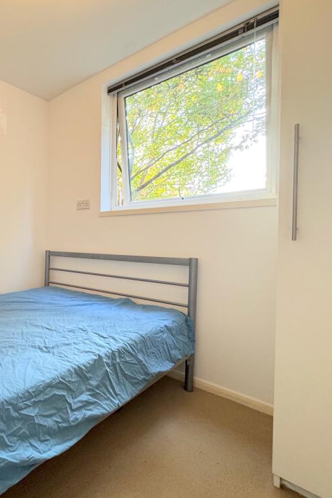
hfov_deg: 53.5
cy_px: 246
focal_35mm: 20
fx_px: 277
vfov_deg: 84.0
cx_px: 28
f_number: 2.2
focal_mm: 2.22
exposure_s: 1/100
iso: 250
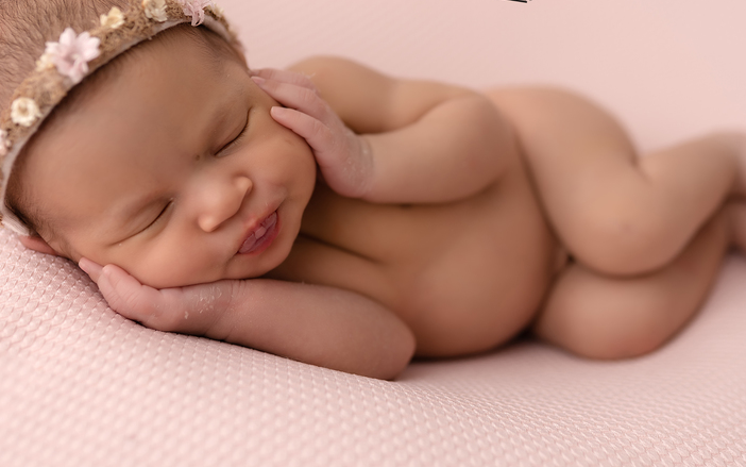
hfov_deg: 33.4
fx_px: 1240
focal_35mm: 61
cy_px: 164
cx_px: 412
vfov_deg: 21.2
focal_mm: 35
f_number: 2
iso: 80
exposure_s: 1/250
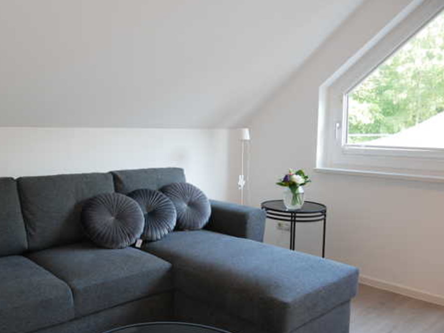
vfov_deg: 44.1
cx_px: 155
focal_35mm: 32
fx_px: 410
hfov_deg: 55.8
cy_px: 175
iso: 200
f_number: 3.5
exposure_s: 1/20
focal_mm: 12
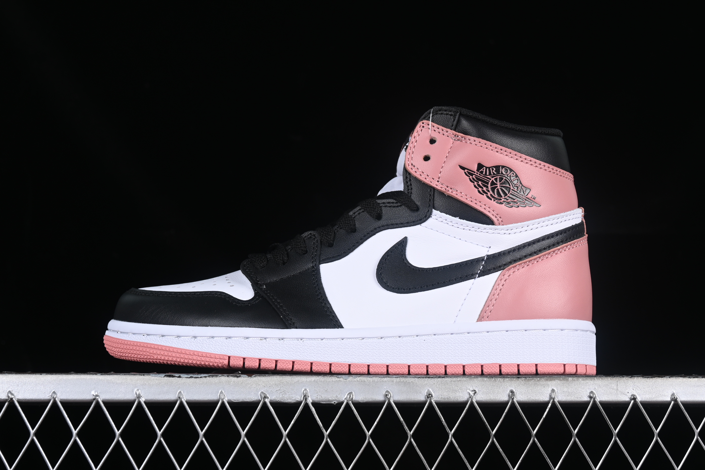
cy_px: 235
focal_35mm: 75
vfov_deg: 18.2
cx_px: 352
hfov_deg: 27.0
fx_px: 1469
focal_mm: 50
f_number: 8
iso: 160
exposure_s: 1/80
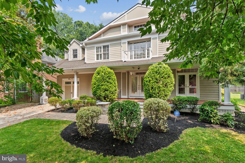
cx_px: 122
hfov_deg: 96.7
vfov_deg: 73.7
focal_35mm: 16
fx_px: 109
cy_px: 82
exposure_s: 1/320
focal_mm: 16
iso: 400
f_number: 8
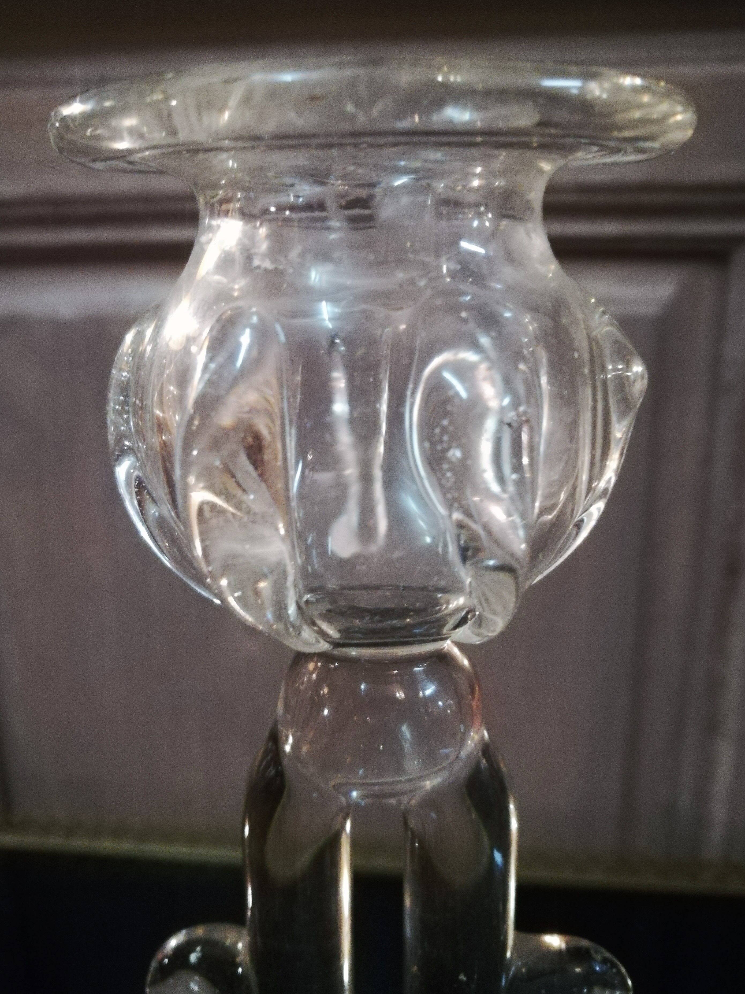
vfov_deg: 67.3
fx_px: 746
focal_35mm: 26
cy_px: 497
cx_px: 372
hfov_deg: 53.1
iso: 1000
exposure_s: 1/14.3
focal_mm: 3.83
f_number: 2.2
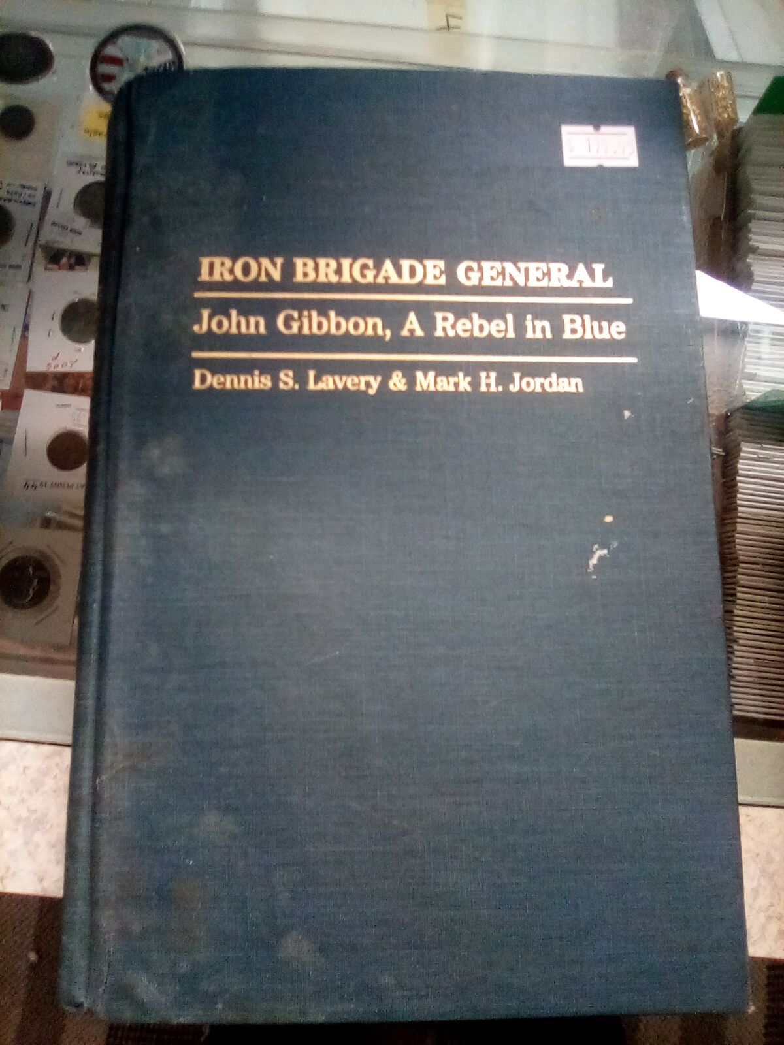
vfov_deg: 63.4
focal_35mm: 28
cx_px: 392
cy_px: 522
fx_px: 846
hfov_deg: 49.7
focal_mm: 2.27
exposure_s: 1/24
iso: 148
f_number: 2.2
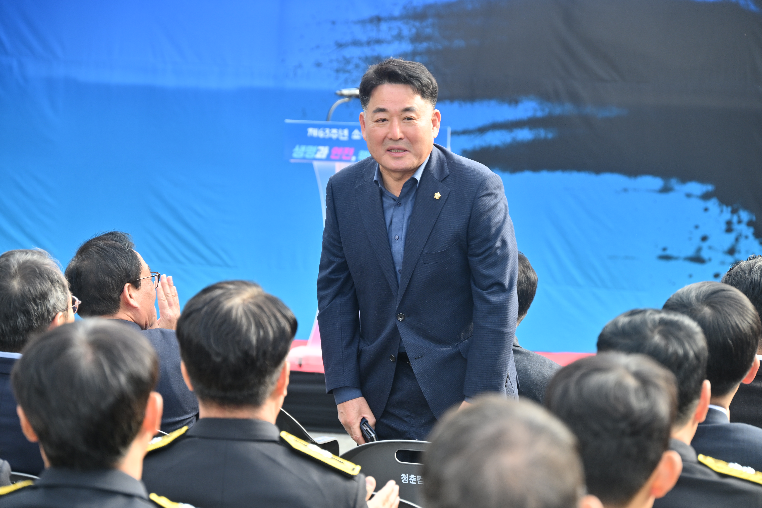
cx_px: 381
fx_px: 2540
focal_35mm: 120
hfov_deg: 17.1
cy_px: 254
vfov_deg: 11.4
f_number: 6.3
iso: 400
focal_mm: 120
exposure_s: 1/250
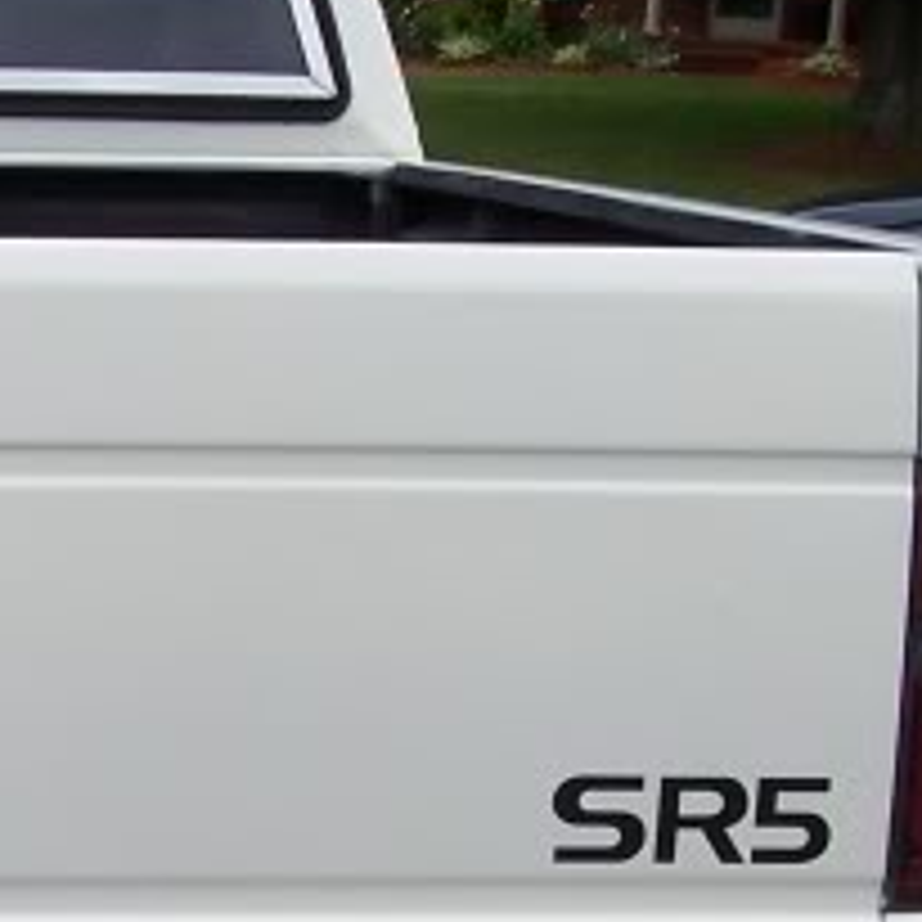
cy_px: 850
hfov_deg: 14.4
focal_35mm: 117
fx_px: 3526
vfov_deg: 14.7
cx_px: -184
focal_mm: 5.6
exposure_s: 1/750
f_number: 5.6
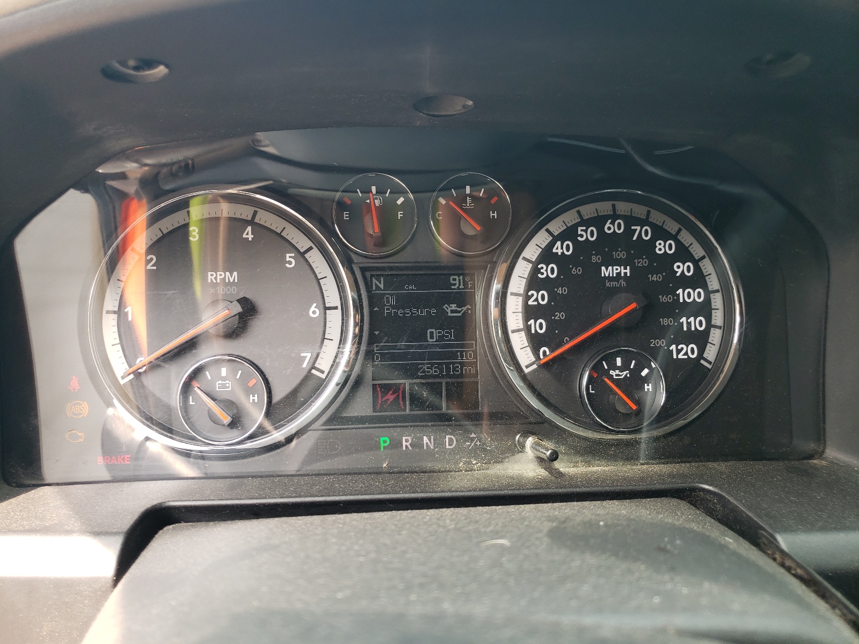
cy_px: 322
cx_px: 430
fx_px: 645
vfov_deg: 53.1
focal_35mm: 26
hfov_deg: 67.3
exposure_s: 1/120
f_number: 1.5
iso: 50
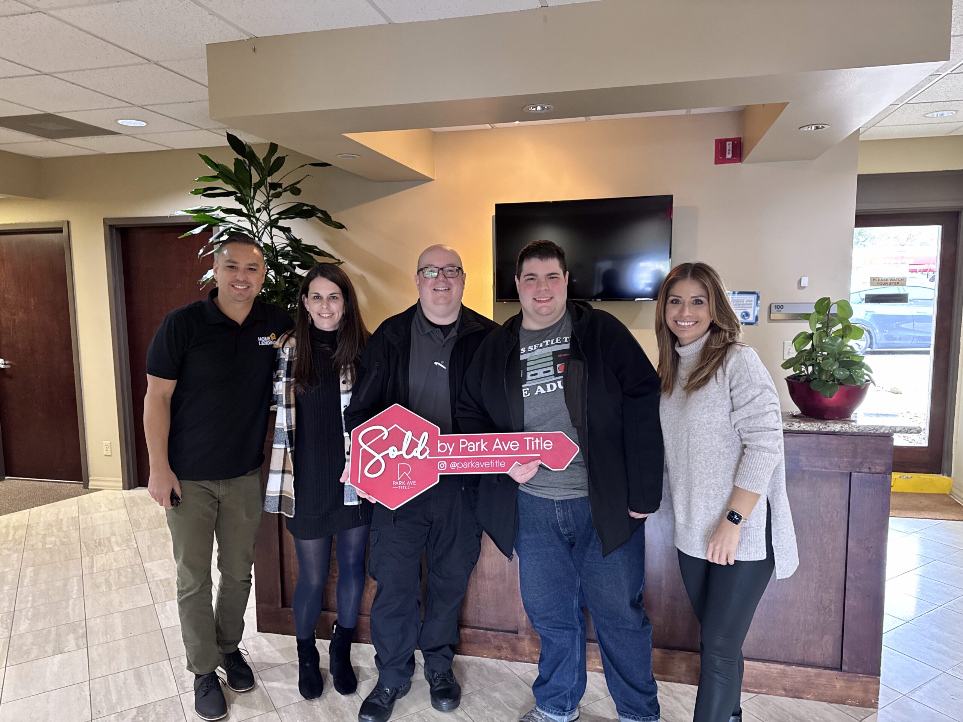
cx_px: 482
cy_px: 361
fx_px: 668
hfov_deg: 71.6
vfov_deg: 56.8
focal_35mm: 24
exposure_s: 1/60
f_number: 1.78
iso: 640
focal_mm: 6.76
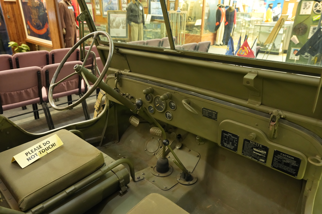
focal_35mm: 26
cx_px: 161
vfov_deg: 49.6
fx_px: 233
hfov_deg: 69.4
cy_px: 107
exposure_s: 1/30
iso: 6400
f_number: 5
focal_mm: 26
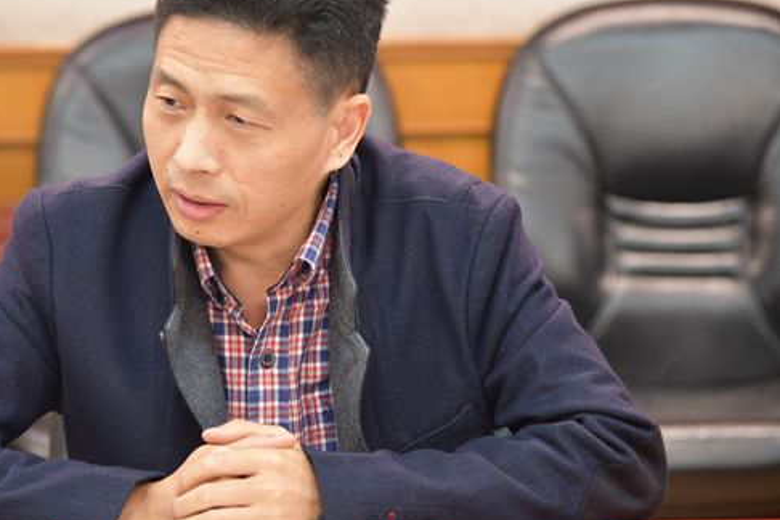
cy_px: 248
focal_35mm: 173
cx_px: 273
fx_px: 3748
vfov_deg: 7.9
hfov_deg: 11.9
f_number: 4
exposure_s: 1/25
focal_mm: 120
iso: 1250
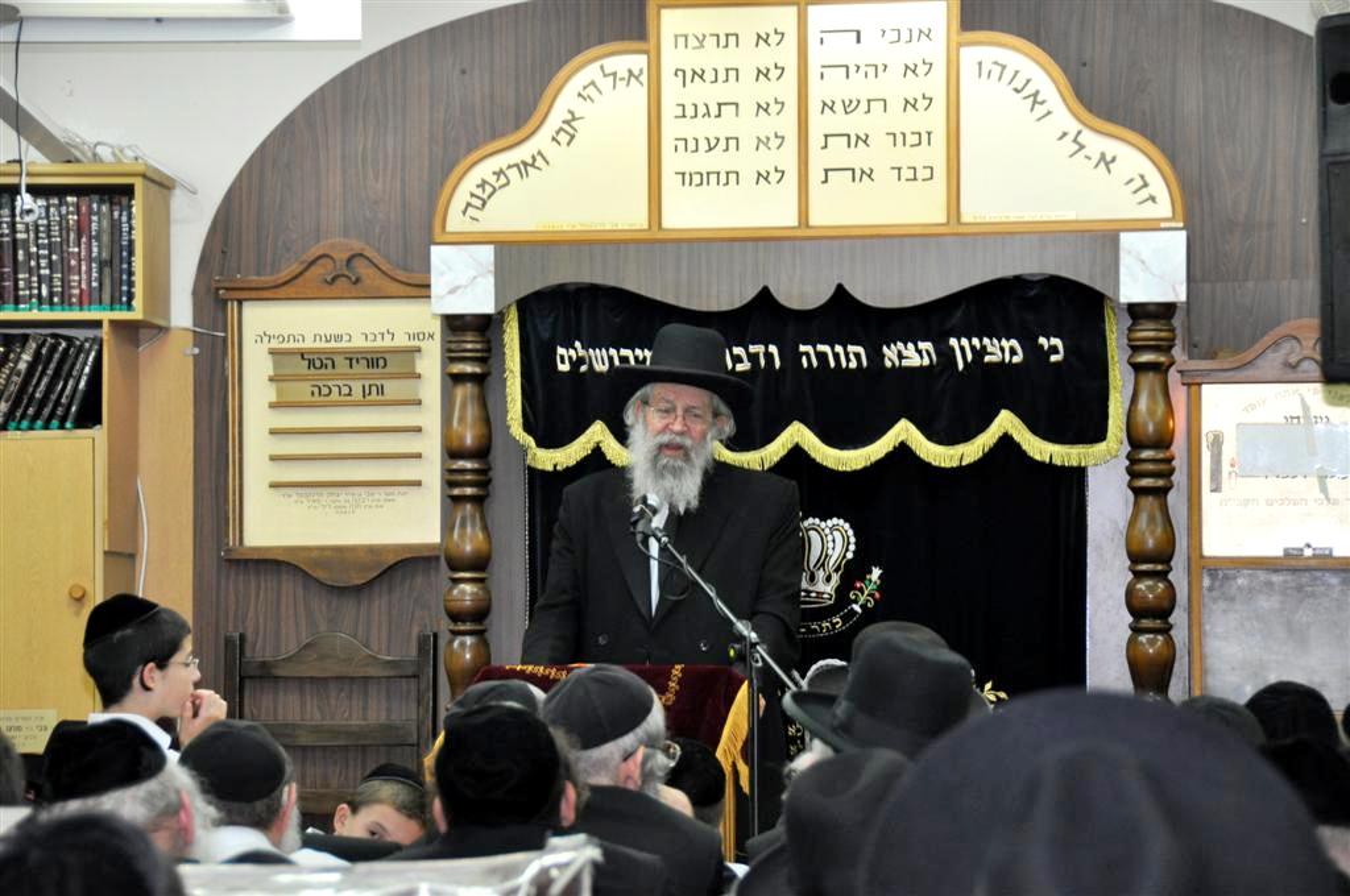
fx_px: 4494
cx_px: 675
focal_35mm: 120
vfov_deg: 11.4
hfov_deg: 17.1
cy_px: 448
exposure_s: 1/60
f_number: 5
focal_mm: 80
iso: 800
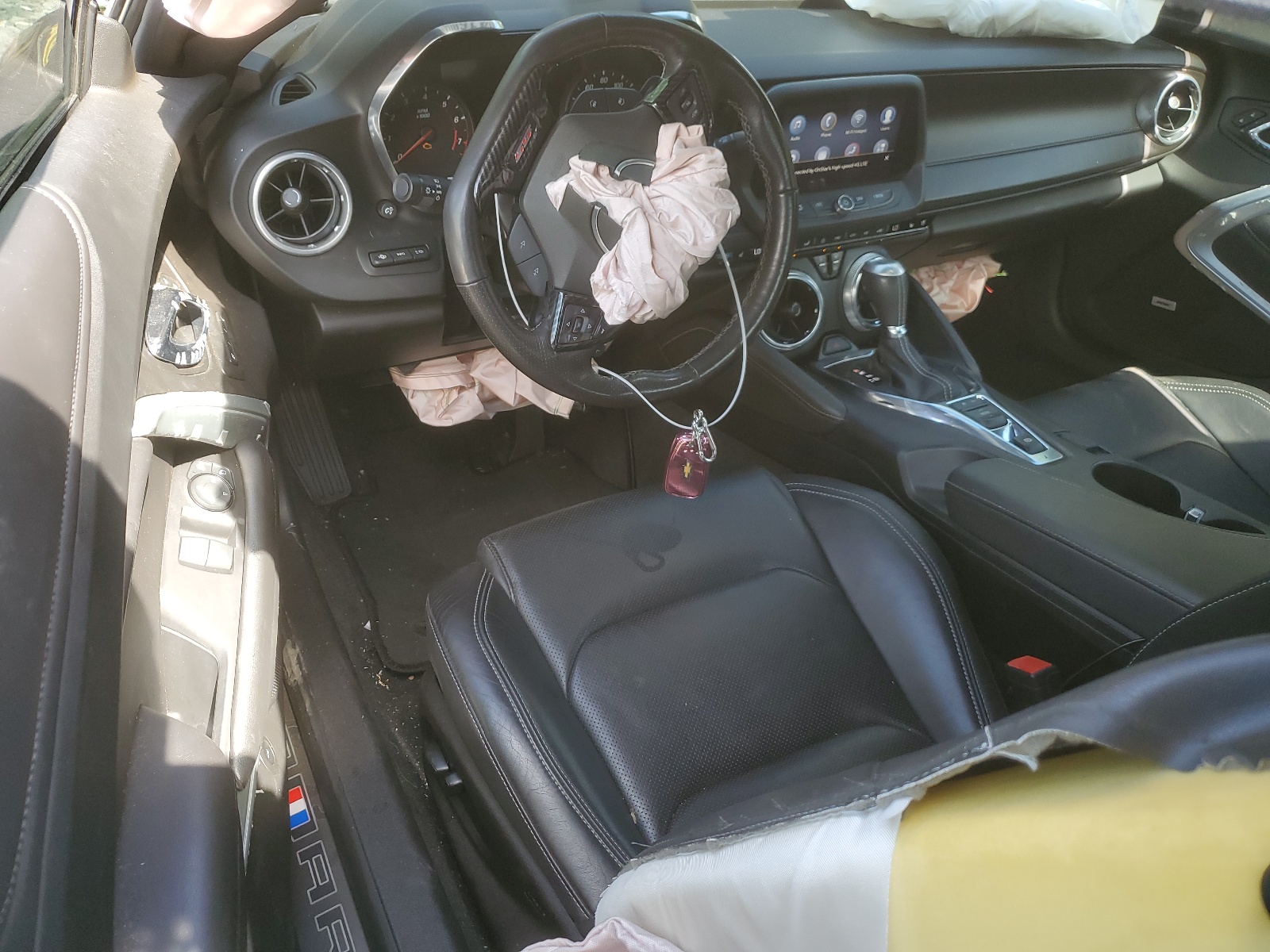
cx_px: 635
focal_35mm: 26
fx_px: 954
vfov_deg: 53.1
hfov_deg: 67.3
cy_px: 476
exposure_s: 1/120
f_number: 1.5
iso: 57
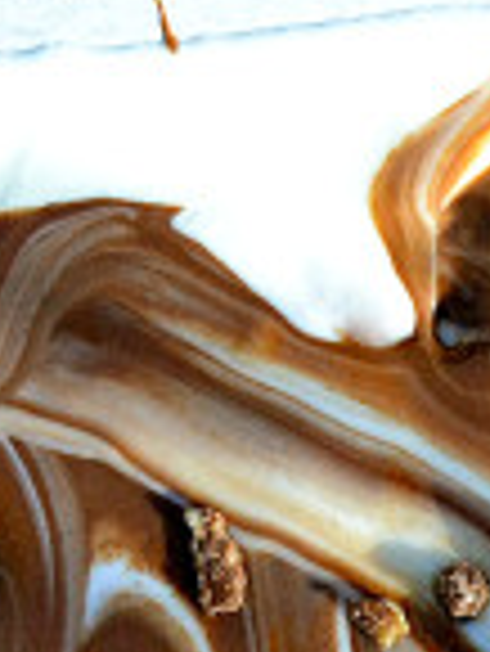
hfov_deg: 3.6
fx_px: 7670
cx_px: 1403
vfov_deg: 4.8
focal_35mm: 407
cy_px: 1504
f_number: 10
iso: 1600
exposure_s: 1/400
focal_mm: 40
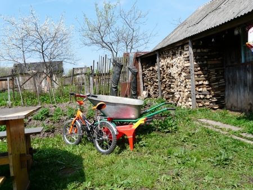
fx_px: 205
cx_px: 126
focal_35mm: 28
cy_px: 95
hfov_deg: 63.4
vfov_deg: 49.8
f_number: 5.6
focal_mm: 4.6
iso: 100
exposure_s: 1/250
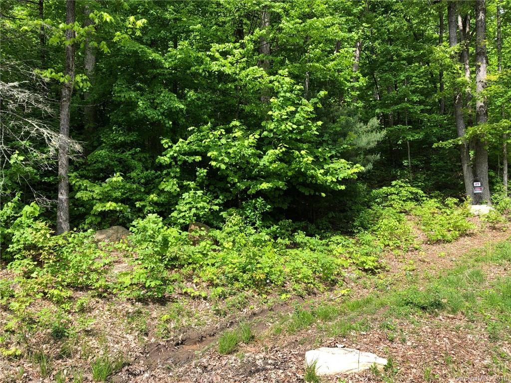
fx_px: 413
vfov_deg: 49.7
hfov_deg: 63.4
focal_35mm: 28
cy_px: 192
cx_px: 256
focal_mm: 4
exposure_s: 1/516
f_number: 1.8
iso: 20
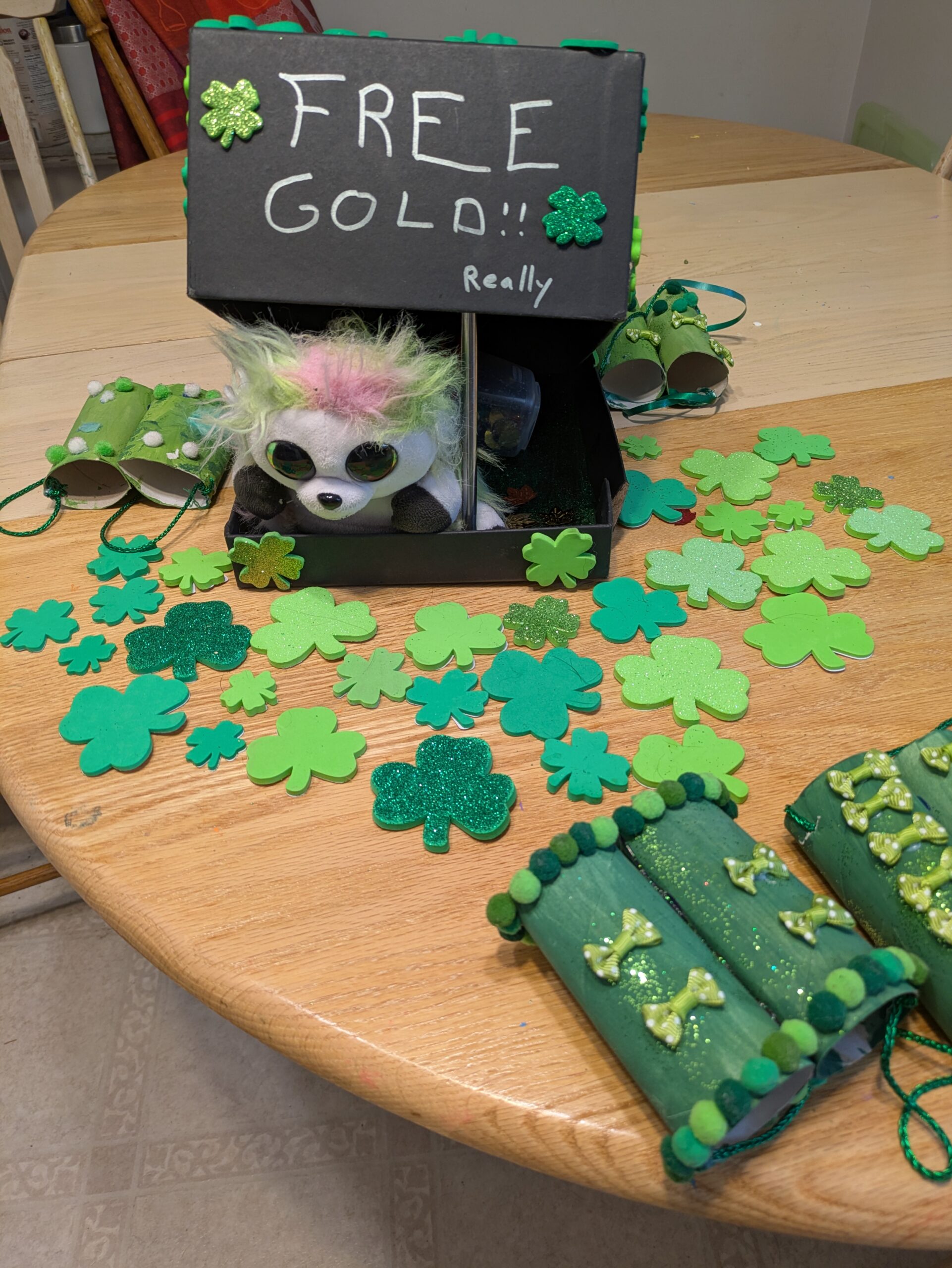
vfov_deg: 69.4
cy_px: 634
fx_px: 916
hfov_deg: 54.9
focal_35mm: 25
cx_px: 476
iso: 104
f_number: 1.89
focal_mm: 5.43
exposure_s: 1/24
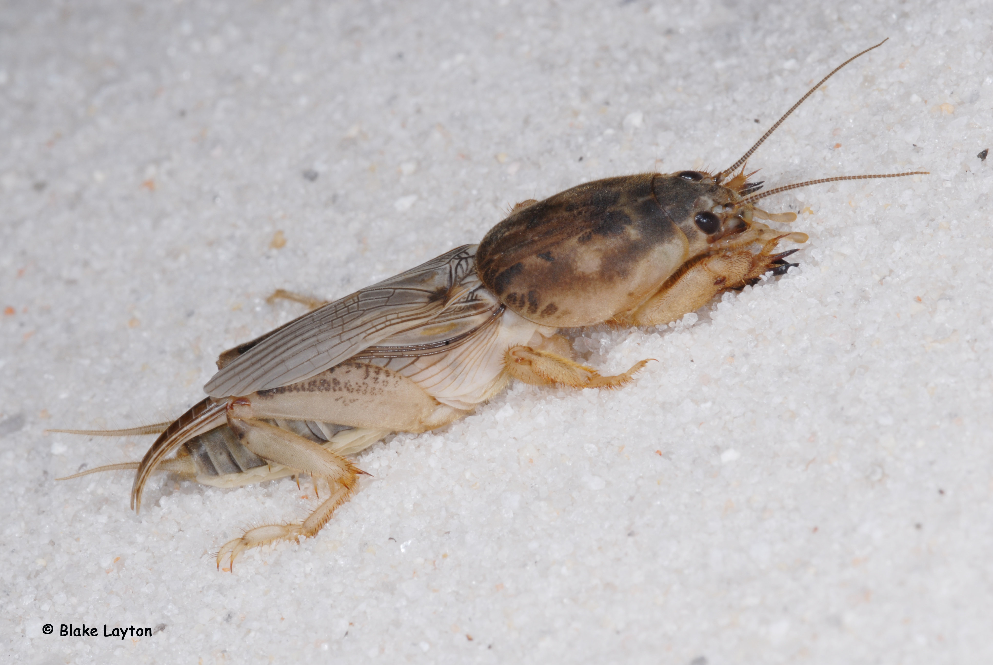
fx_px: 4350
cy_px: 332
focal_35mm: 158
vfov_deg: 8.7
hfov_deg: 13.0
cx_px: 496
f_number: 38
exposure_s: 1/250
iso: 100
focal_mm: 105
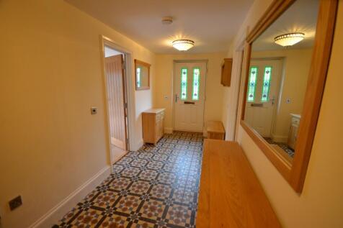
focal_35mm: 15
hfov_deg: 100.4
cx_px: 172
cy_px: 114
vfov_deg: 77.3
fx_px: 143
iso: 800
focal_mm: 10
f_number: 4
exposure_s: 1/30
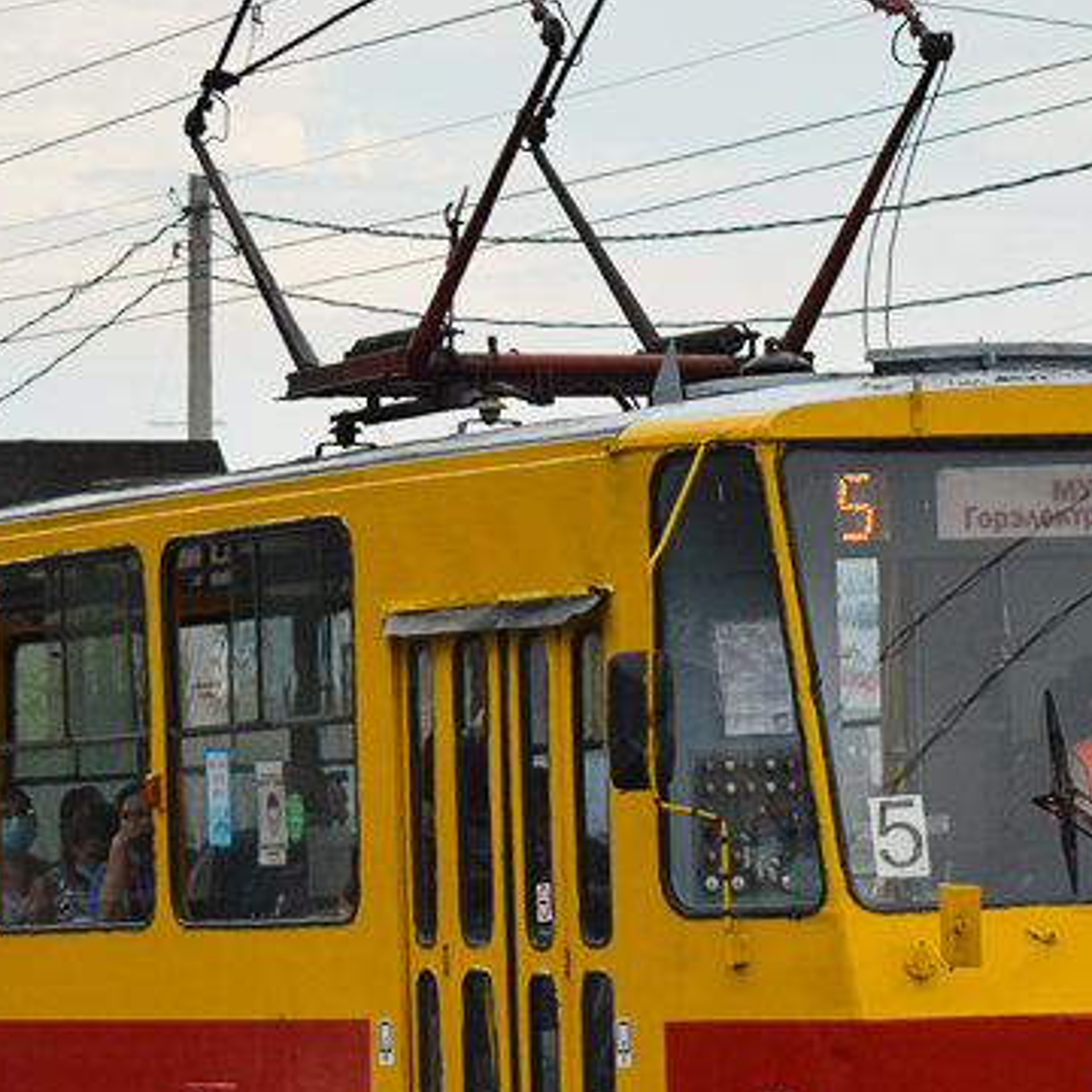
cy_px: 573
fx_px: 7281
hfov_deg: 8.6
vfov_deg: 8.6
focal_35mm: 204
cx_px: 519
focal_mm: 48
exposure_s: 1/800
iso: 200
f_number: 5.6
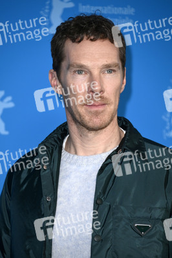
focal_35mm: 250
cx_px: 86
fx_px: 1795
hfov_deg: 5.5
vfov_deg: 8.2
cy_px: 129
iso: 800
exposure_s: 1/200
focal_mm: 250
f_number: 5.6
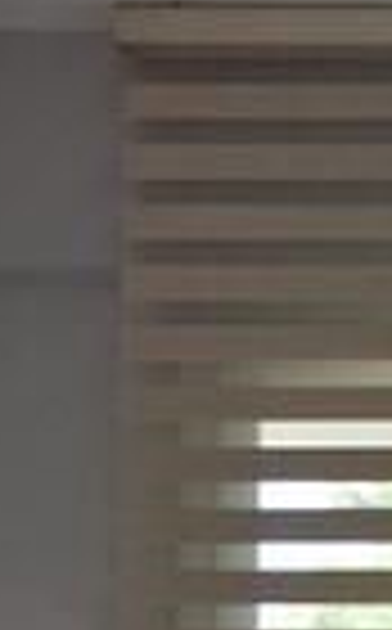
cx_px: 336
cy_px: 792
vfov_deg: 23.5
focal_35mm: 79
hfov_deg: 16.3
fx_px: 1356
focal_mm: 10
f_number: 8
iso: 560
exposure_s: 1/60
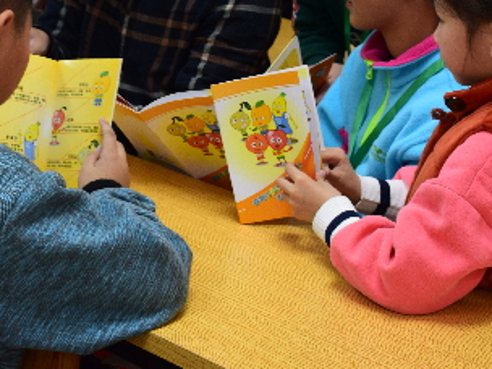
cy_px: 40
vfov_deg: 14.2
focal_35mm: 103
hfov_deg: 19.0
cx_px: 158
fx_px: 1464
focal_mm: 34
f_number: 6.3
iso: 400
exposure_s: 1/15
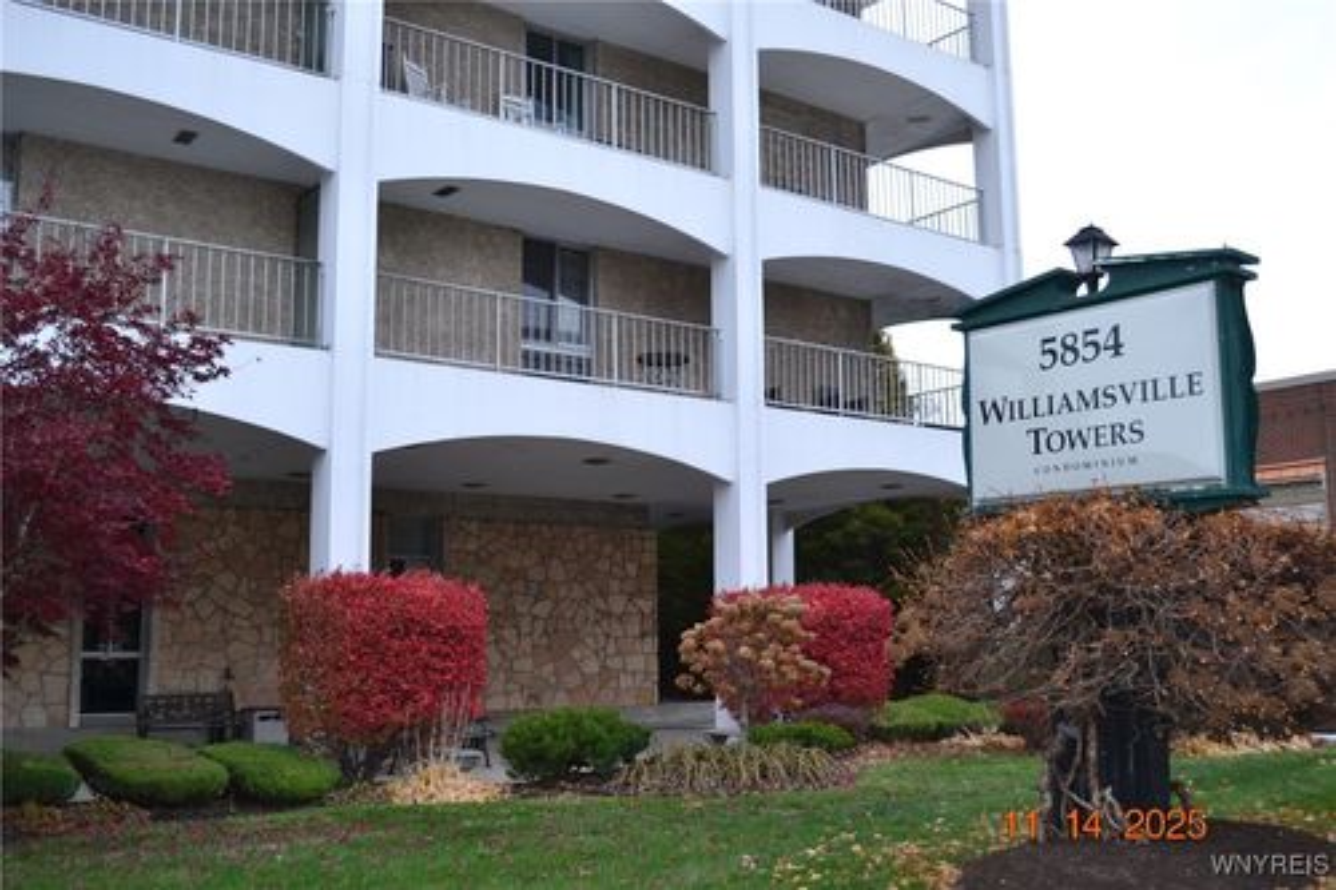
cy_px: 445
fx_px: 1335
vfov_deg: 36.8
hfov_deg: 53.1
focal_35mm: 36
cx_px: 668
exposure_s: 1/60
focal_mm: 24
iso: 800
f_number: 4
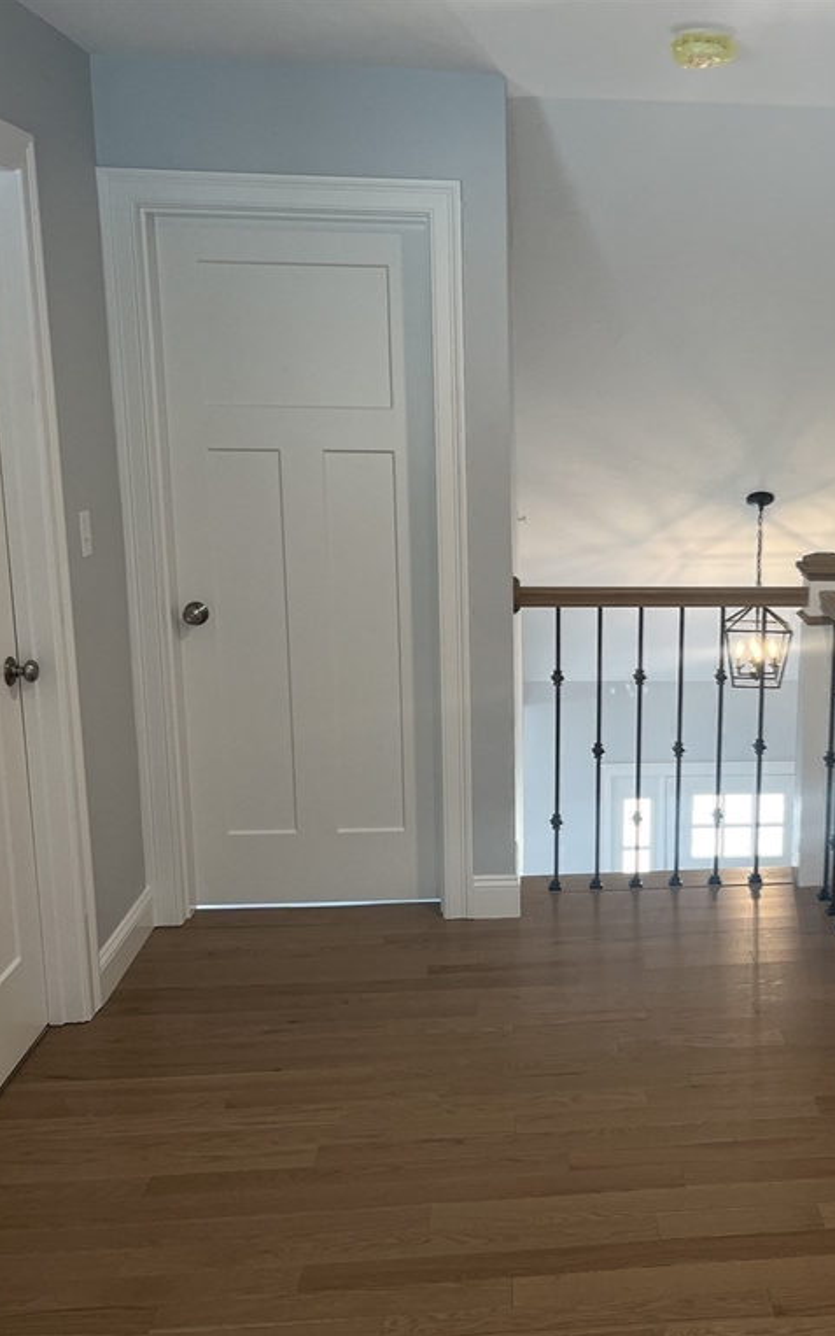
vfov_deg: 52.7
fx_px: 1347
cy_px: 671
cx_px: 684
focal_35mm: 37
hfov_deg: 33.3
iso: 100
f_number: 1.6
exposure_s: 1/120
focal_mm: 5.1
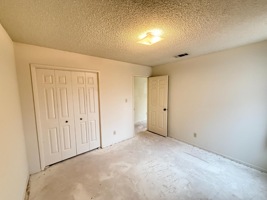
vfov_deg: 85.7
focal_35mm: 14
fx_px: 108
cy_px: 100
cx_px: 134
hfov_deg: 102.1
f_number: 2.2
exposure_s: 1/60
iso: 640
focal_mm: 2.22
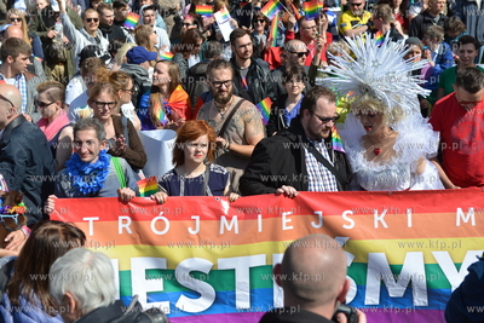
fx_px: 941
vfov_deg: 19.5
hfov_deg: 28.8
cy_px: 162
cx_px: 242
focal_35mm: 70
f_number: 5
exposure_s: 1/2500
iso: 400
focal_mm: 70
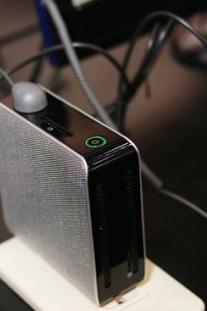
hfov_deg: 12.2
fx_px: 968
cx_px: 85
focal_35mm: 112
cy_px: 155
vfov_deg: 18.3
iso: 400
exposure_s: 1/50
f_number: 5
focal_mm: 70
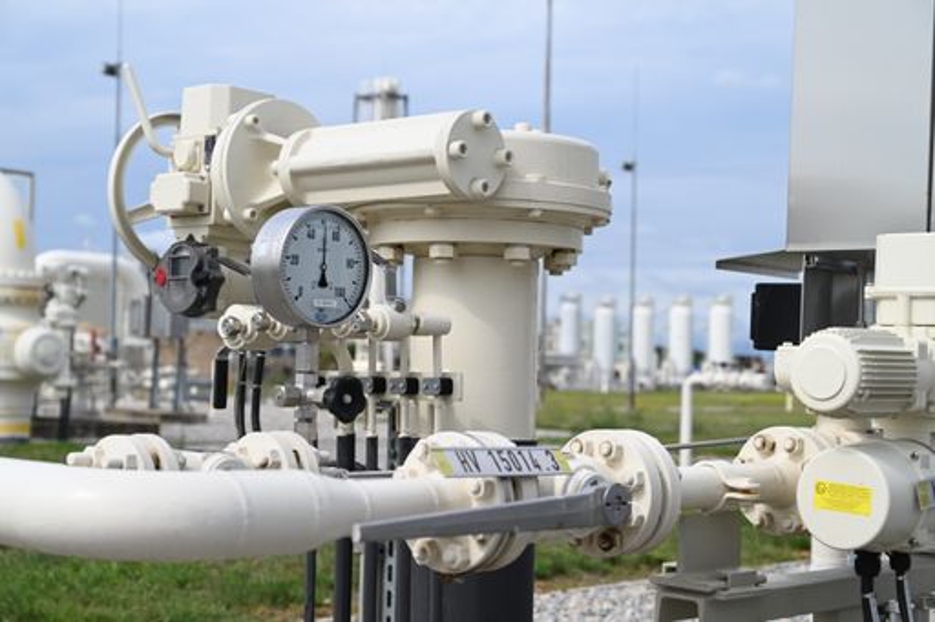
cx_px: 468
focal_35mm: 60
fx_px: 1558
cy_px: 311
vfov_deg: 22.6
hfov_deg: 33.4
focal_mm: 60
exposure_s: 1/800
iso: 100
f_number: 5.6
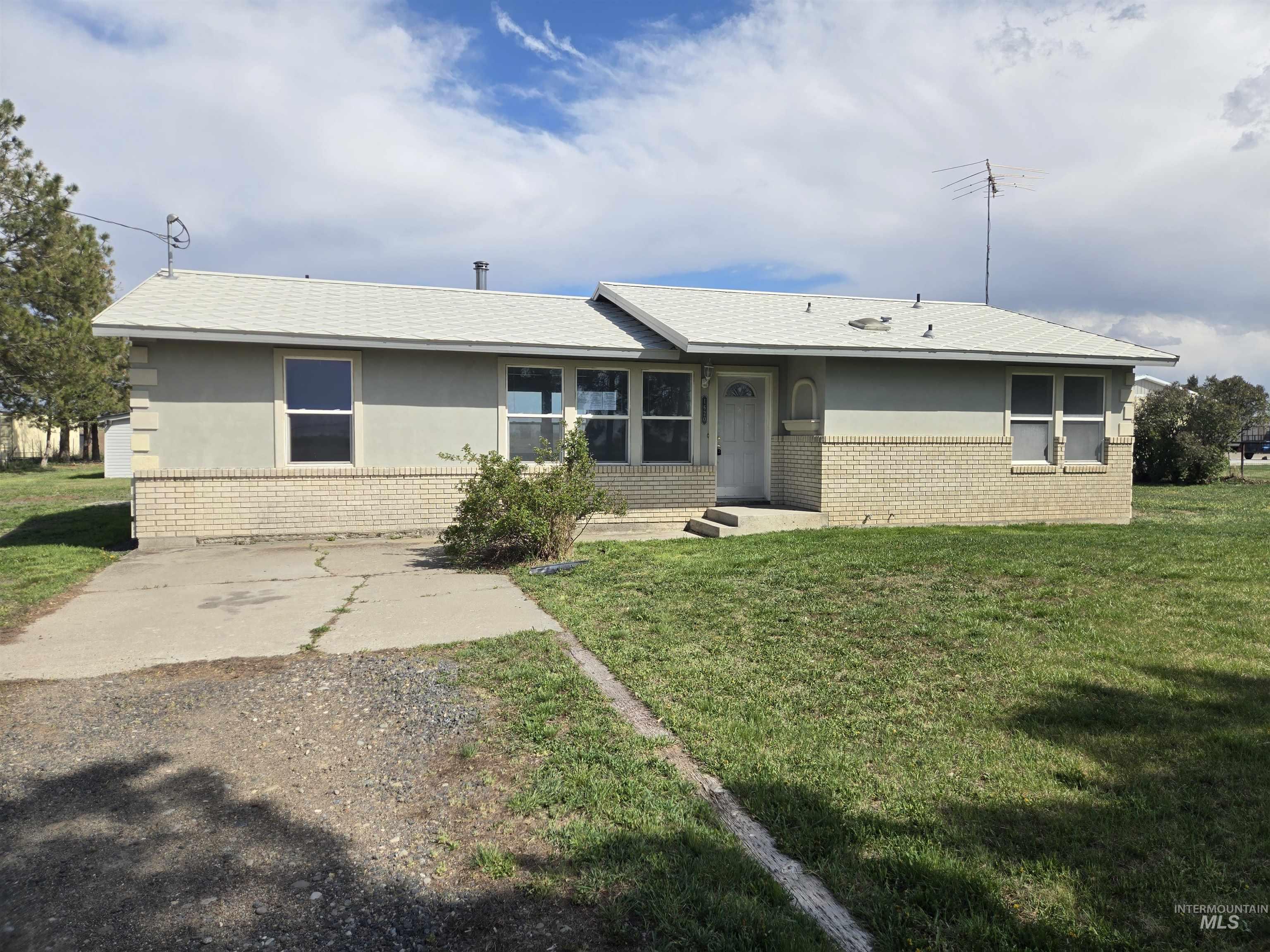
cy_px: 476
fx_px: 844
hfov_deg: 73.9
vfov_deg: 58.9
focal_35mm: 23
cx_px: 635
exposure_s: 1/2116
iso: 25
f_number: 1.8
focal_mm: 5.4
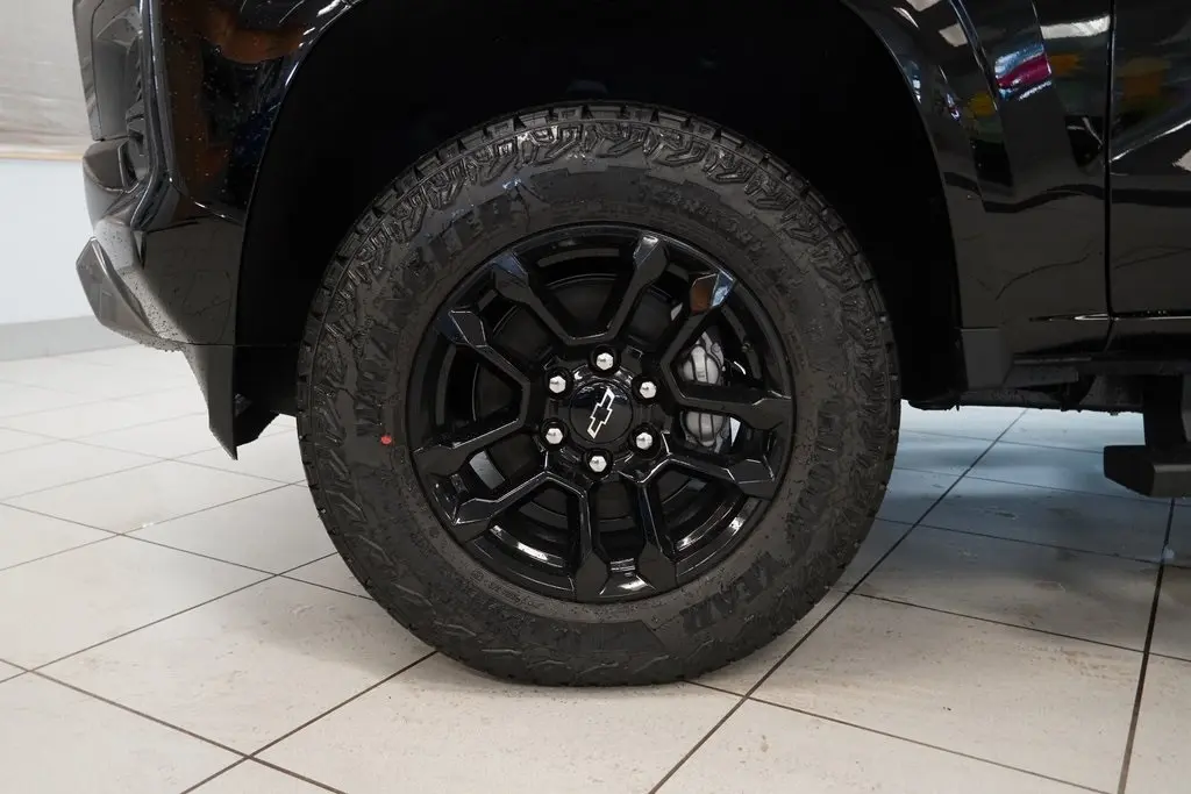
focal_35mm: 30
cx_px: 596
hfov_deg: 61.9
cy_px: 397
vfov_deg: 43.6
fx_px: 993
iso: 1250
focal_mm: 20
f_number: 4
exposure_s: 1/30
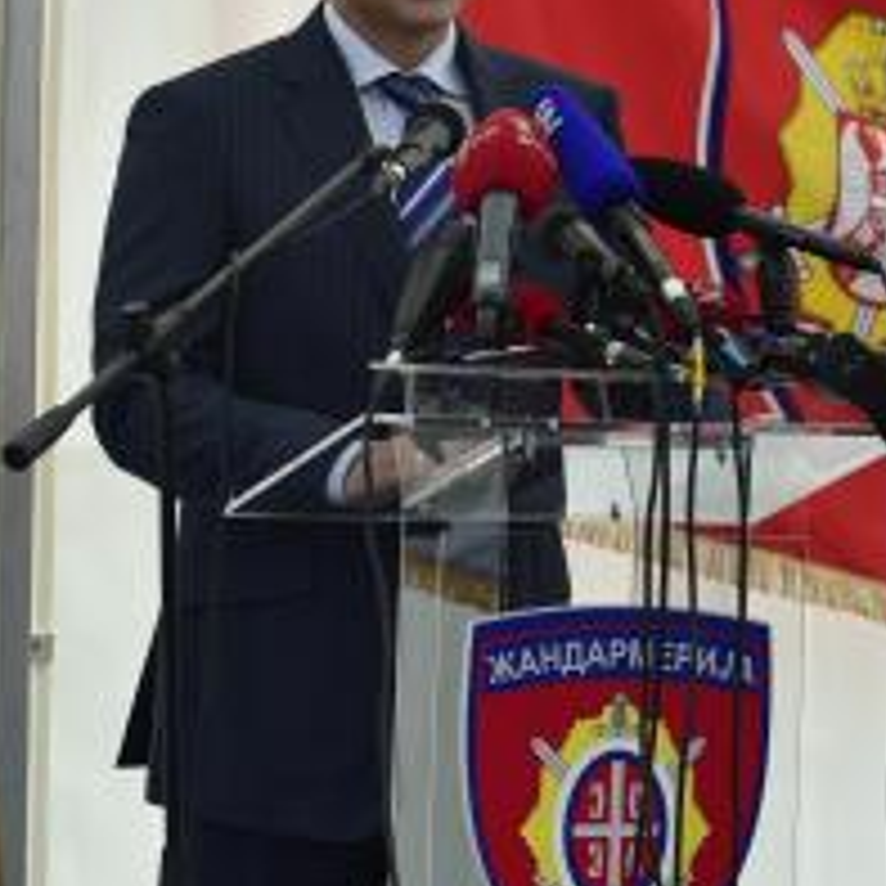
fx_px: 5589
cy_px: 65
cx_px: -13
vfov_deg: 9.0
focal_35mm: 193
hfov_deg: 9.0
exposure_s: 1/250
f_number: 5.6
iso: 400
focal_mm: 70
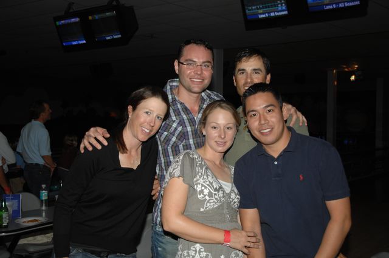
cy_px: 129
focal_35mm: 46
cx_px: 194
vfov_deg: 28.9
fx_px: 502
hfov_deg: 42.4
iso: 200
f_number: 4
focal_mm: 31
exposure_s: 1/125
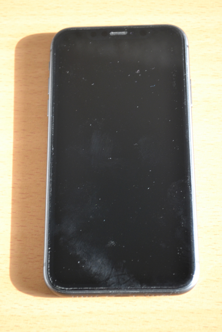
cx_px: 111
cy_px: 166
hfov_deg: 16.6
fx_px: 763
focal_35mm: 82
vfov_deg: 24.6
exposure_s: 1/60
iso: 1000
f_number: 5.6
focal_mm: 55
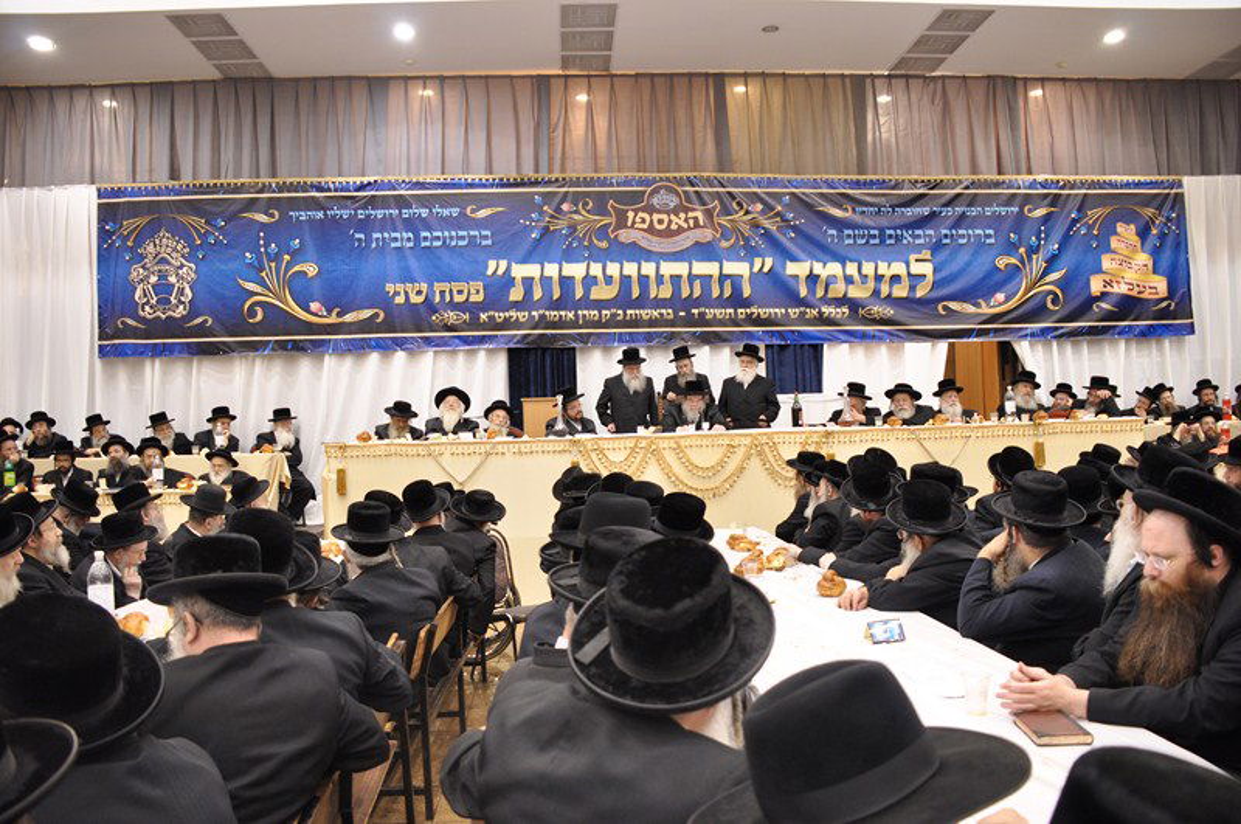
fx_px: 929
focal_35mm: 27
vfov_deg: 47.8
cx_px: 620
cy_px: 412
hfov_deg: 67.5
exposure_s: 1/30
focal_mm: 18
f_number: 3.5
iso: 640
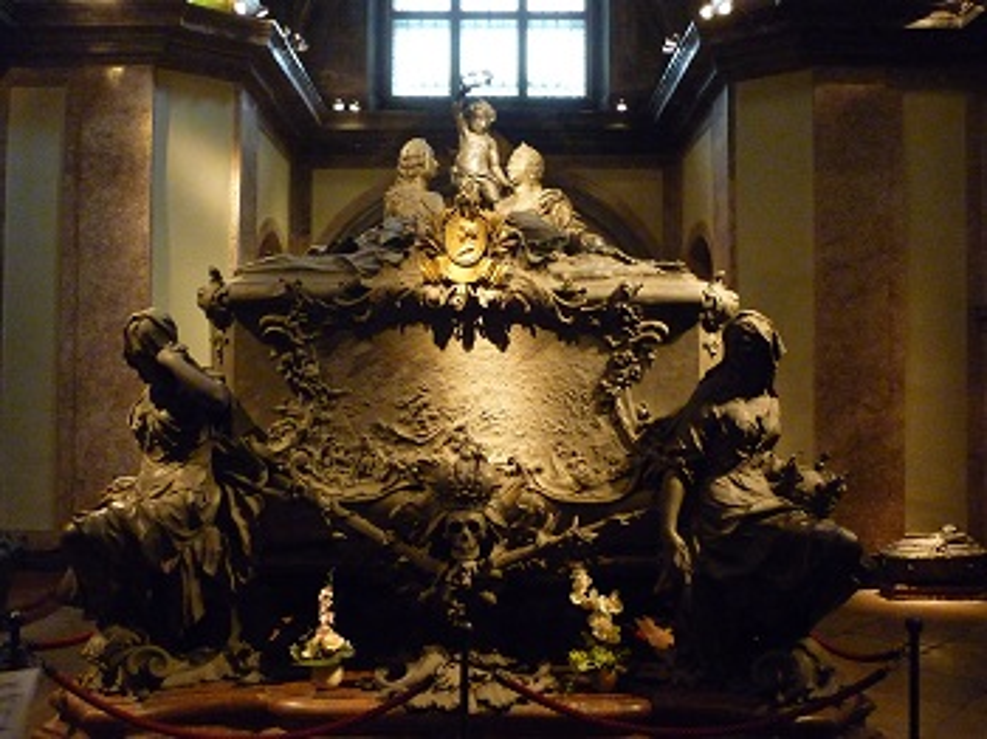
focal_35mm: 33
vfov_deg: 42.9
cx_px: 494
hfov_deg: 55.4
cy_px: 370
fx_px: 940
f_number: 2.8
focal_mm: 5.5
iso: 800
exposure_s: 1/20
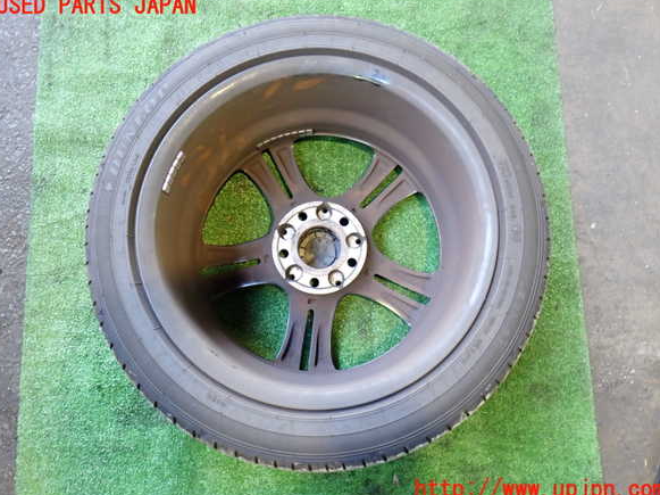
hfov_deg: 58.4
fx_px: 591
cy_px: 248
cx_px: 331
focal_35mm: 31
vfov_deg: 45.4
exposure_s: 1/30
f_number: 2.3
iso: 400
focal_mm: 5.4
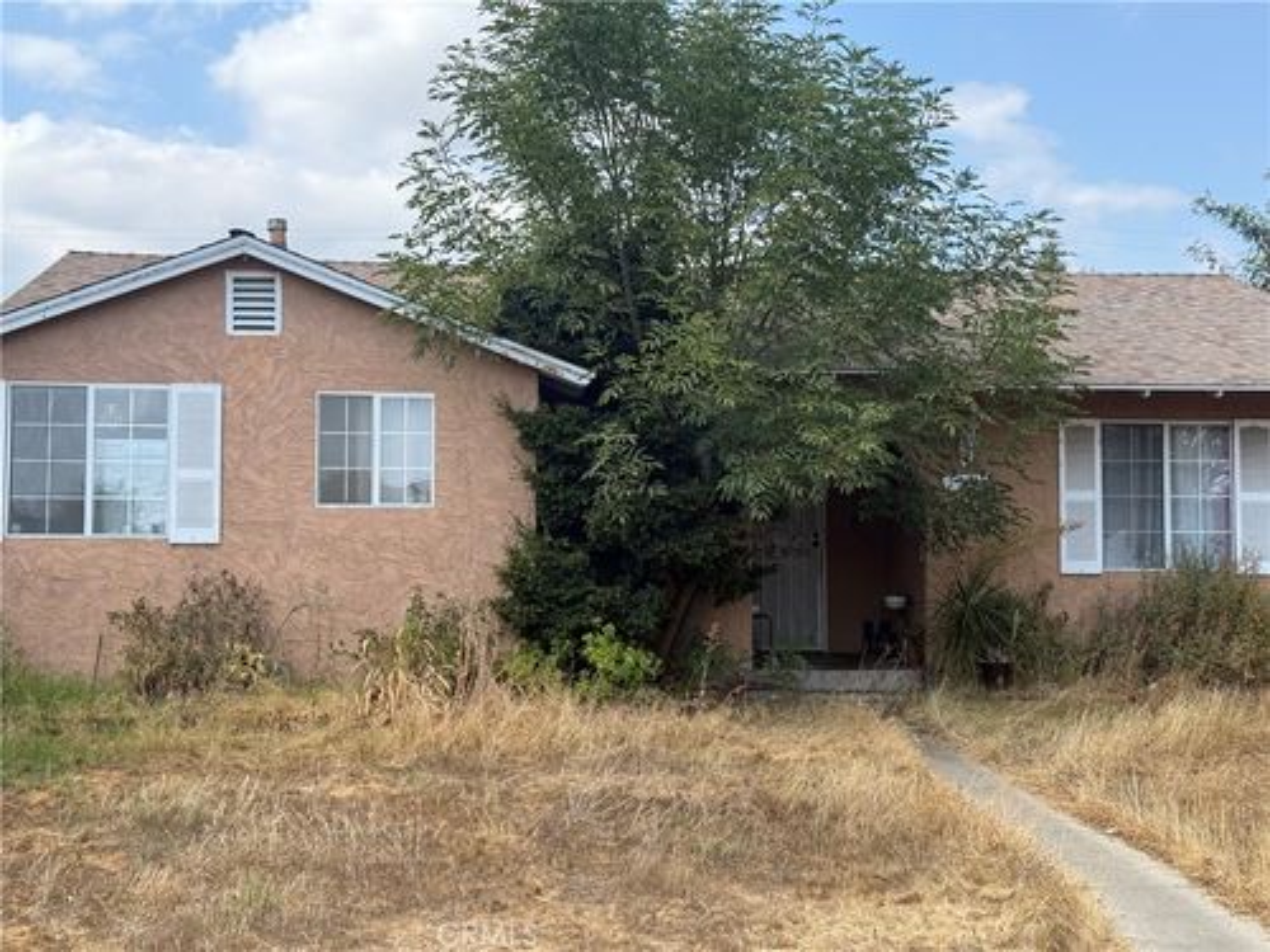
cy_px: 476
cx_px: 635
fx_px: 1761
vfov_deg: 30.3
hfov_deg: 39.7
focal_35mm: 48
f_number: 1.78
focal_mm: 6.76
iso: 80
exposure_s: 1/1980
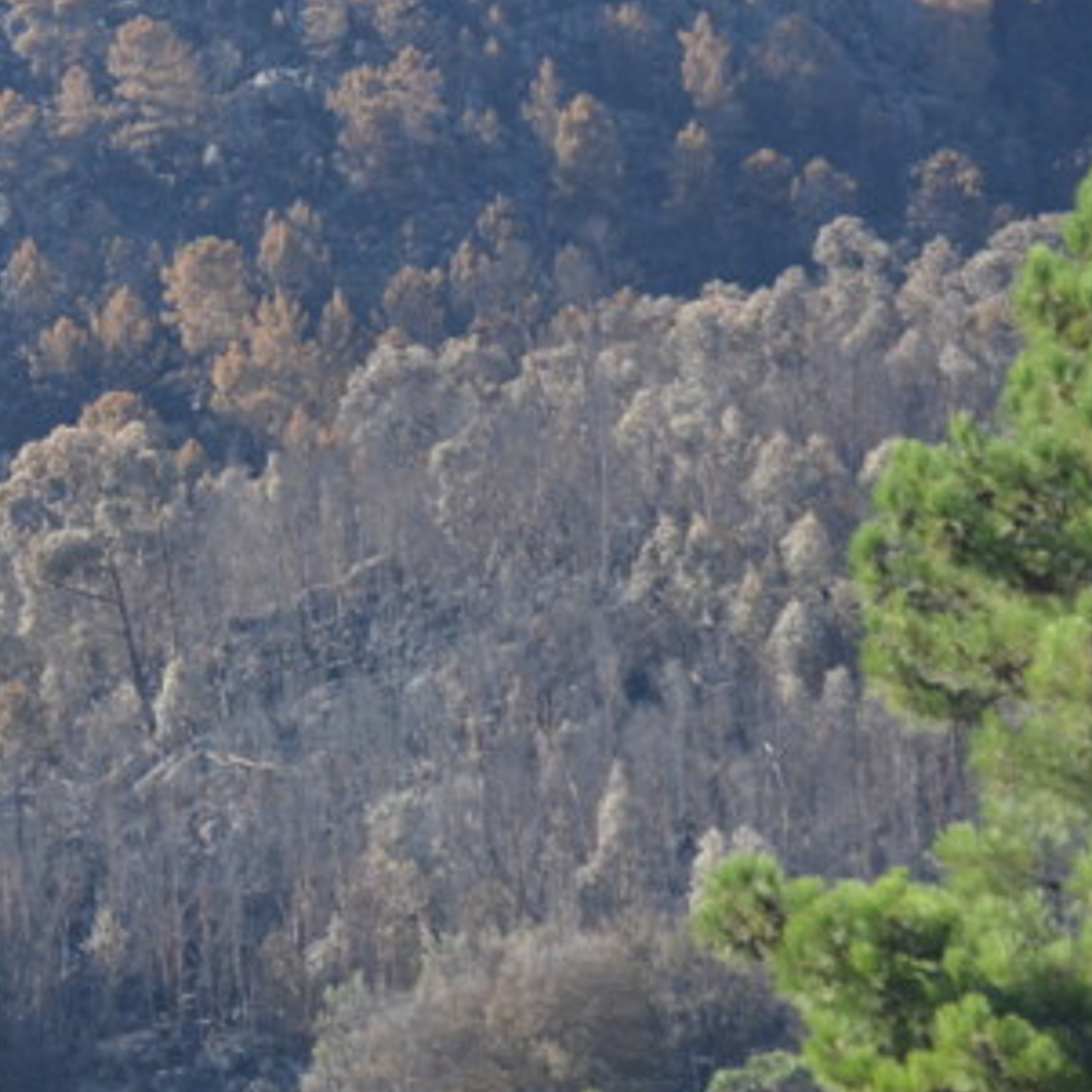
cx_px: -486
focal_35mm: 304
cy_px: 664
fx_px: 10862
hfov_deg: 5.7
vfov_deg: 5.8
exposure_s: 1/500
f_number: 5.6
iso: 250
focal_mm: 75
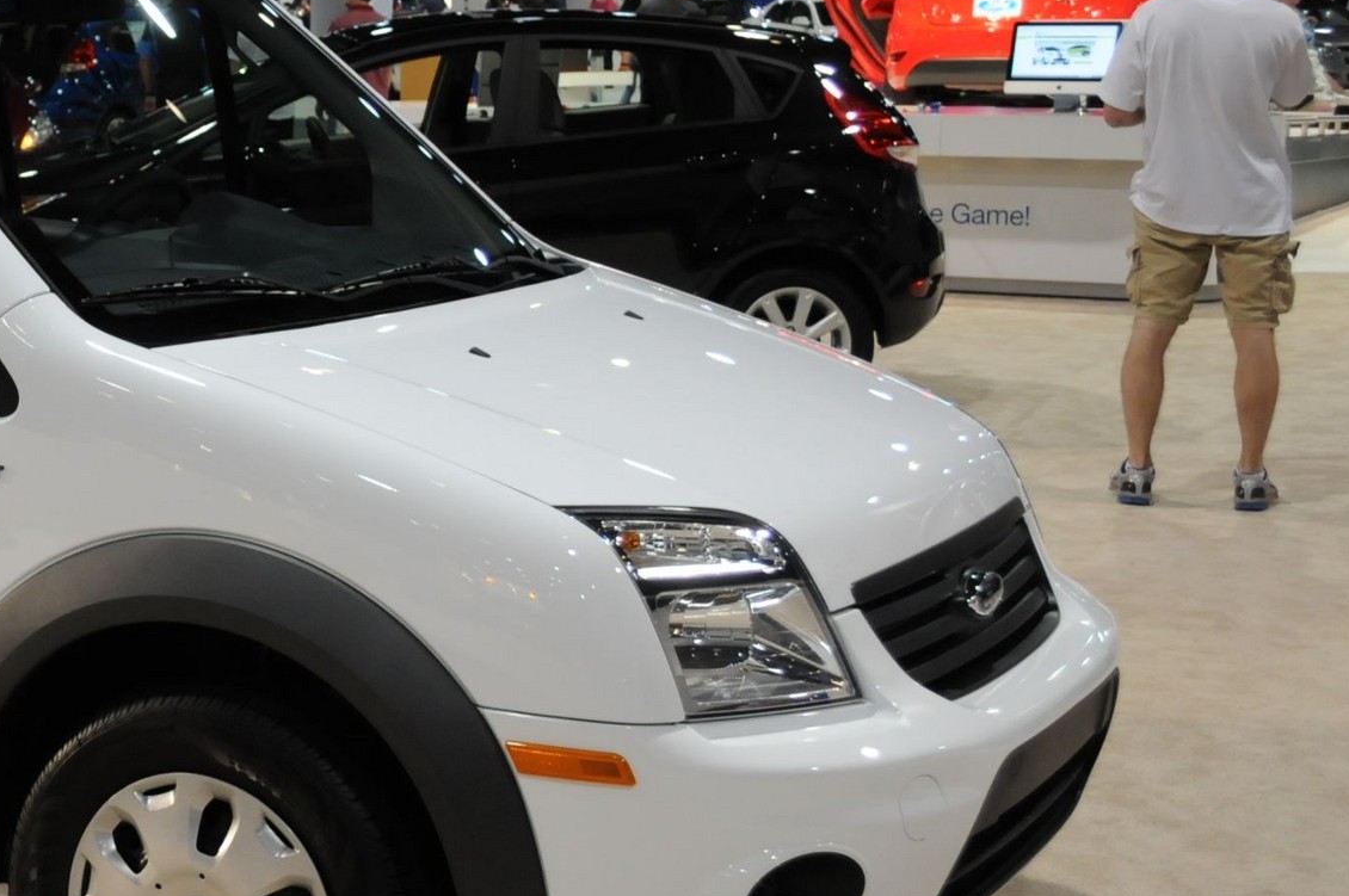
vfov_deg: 18.6
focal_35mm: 73
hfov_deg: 25.9
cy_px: 353
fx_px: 2733
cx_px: -88
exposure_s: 1/80
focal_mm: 22
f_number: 4.5
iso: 800
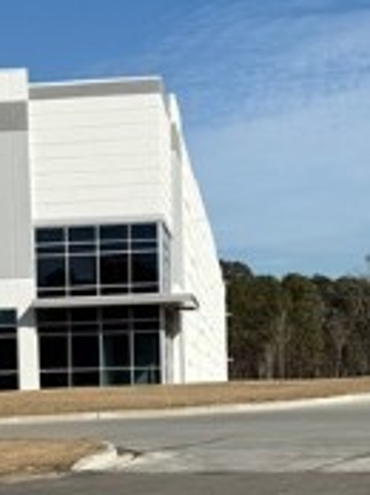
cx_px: 74
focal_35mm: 106
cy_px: 543
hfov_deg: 13.9
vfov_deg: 17.9
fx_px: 1514
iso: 80
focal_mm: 6.76
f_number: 1.78
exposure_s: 1/9091
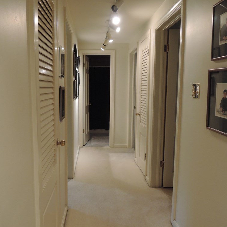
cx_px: 96
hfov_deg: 55.4
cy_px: 113
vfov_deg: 55.6
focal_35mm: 29
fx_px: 215
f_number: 2.8
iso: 400
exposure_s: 1/30
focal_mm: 5.1
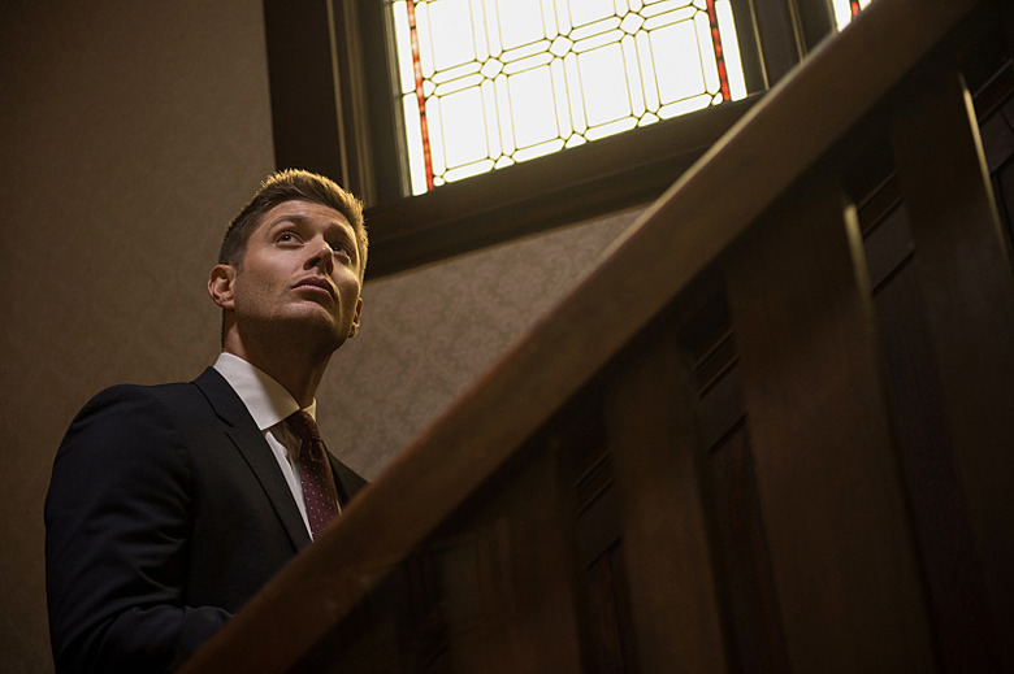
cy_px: 337
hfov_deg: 28.9
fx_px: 1970
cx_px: 507
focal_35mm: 70
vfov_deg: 19.4
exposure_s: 1/125
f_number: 2.8
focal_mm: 70
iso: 1600
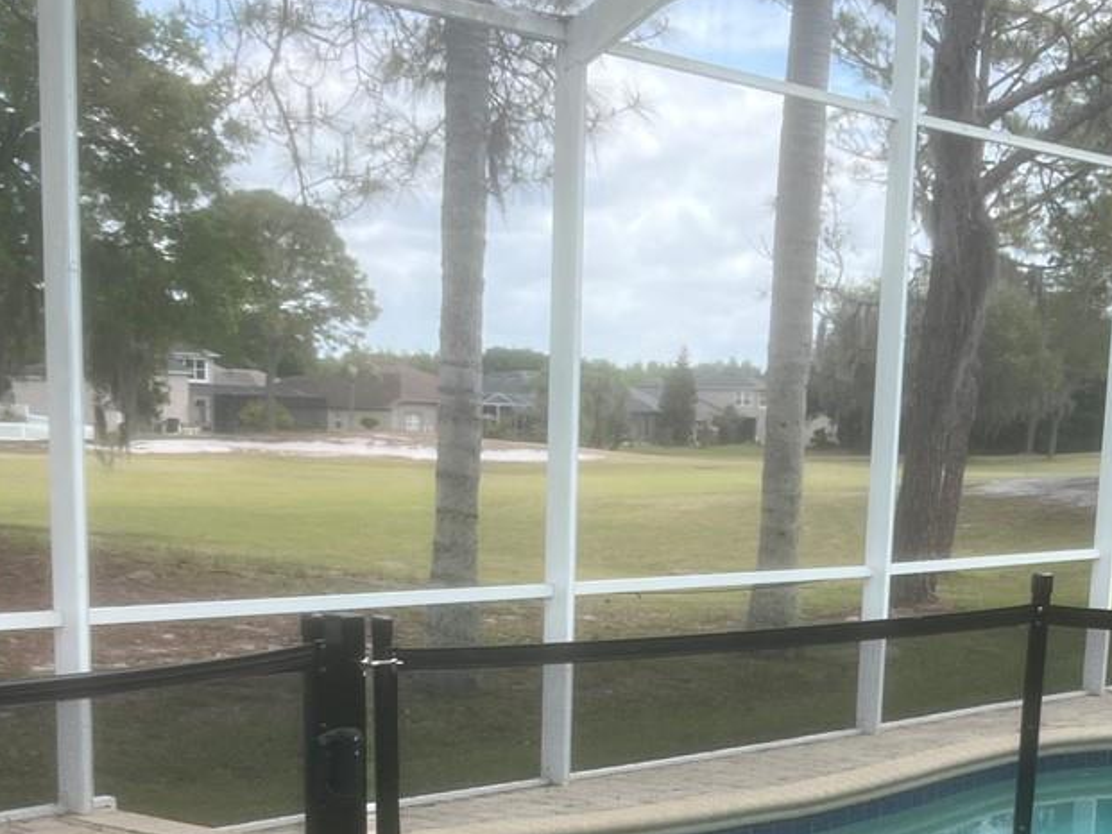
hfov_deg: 28.9
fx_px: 2153
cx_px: 612
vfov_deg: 21.1
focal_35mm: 67
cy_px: 864
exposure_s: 1/1029
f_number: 1.5
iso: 50
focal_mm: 5.7
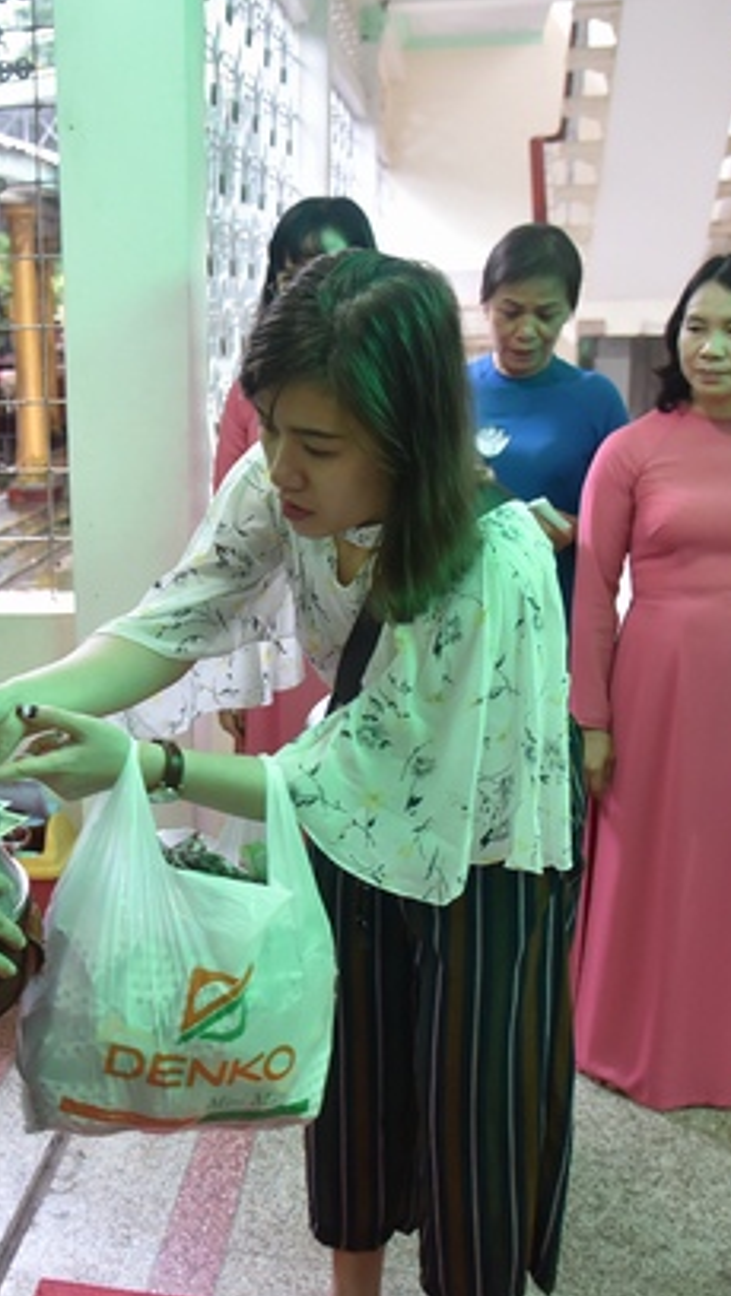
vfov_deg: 50.4
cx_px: 133
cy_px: 681
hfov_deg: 29.0
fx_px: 1376
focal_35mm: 40
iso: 1250
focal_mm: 24
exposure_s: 1/50
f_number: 4
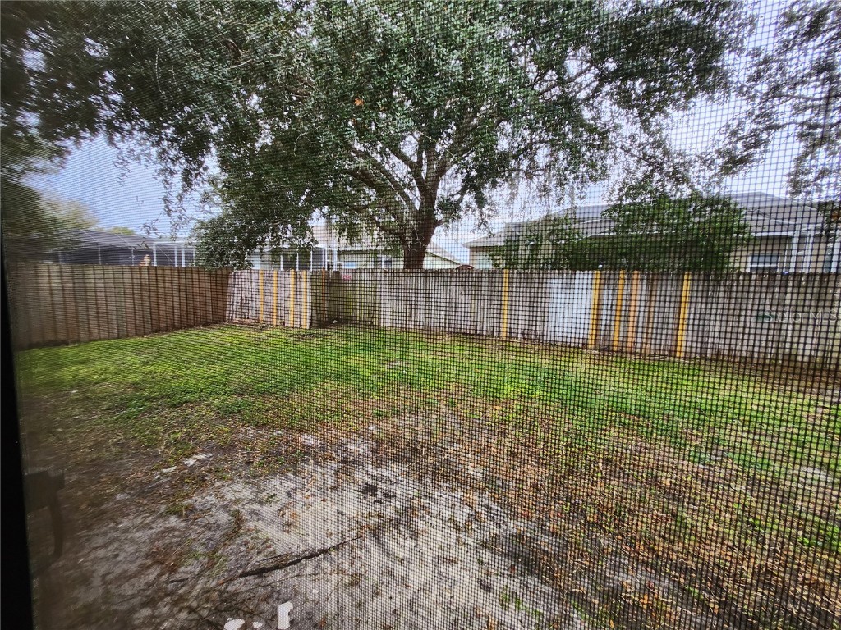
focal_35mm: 13
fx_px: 316
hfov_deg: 106.2
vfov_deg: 89.9
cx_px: 420
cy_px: 315
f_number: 2.2
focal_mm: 1.74
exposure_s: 1/60
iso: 80
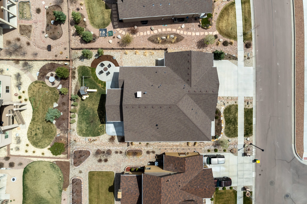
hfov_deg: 78.6
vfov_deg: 57.2
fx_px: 188
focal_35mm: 22
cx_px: 154
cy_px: 102
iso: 100
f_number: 2.8
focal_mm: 8.38
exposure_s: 1/4000
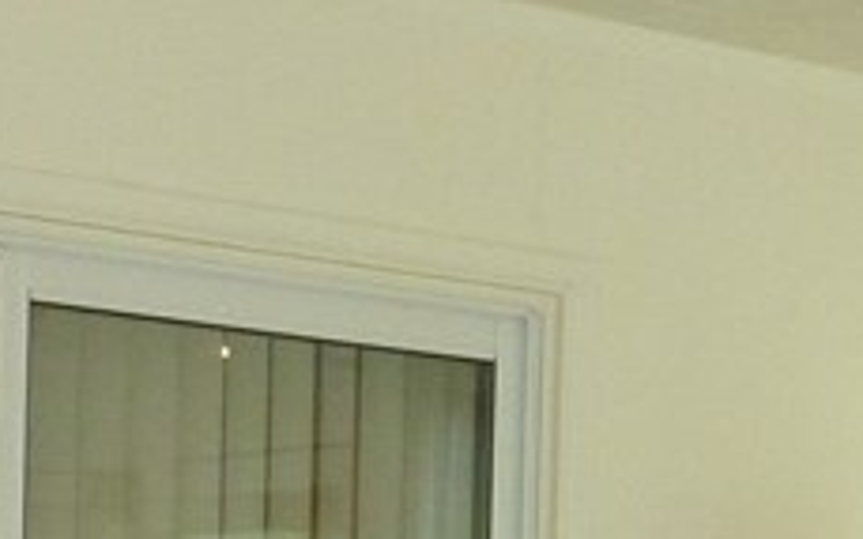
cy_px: 901
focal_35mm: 133
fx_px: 3127
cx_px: 1006
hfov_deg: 15.2
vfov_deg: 9.5
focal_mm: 5
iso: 320
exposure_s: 1/60
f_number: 3.3
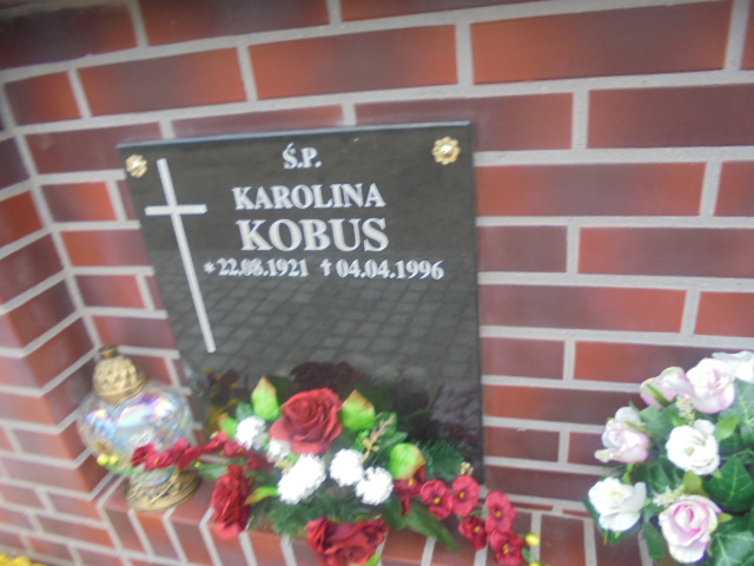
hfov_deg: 67.3
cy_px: 283
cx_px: 377
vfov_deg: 53.1
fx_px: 566
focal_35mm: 26
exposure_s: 1/30
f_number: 3.5
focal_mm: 4.6
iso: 100
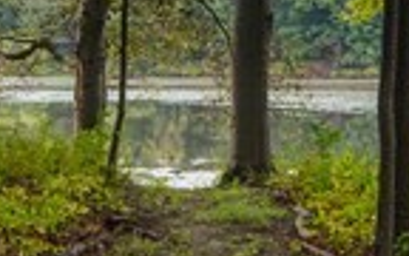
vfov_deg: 10.6
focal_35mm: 123
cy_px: 57
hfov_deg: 17.0
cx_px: 189
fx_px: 1371
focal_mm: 16
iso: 400
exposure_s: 1/2.5
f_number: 8
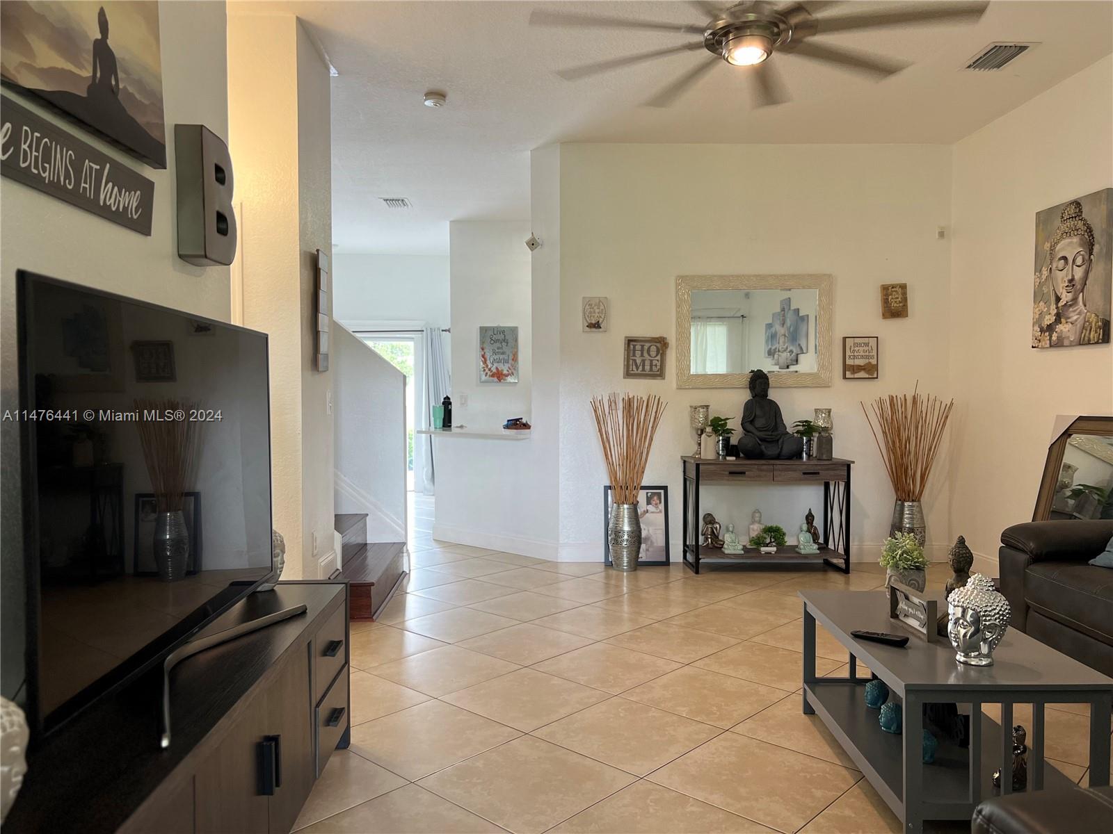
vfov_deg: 53.1
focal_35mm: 26
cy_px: 417
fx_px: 836
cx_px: 556
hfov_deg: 67.3
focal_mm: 5.7
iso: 80
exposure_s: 1/60
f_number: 1.5
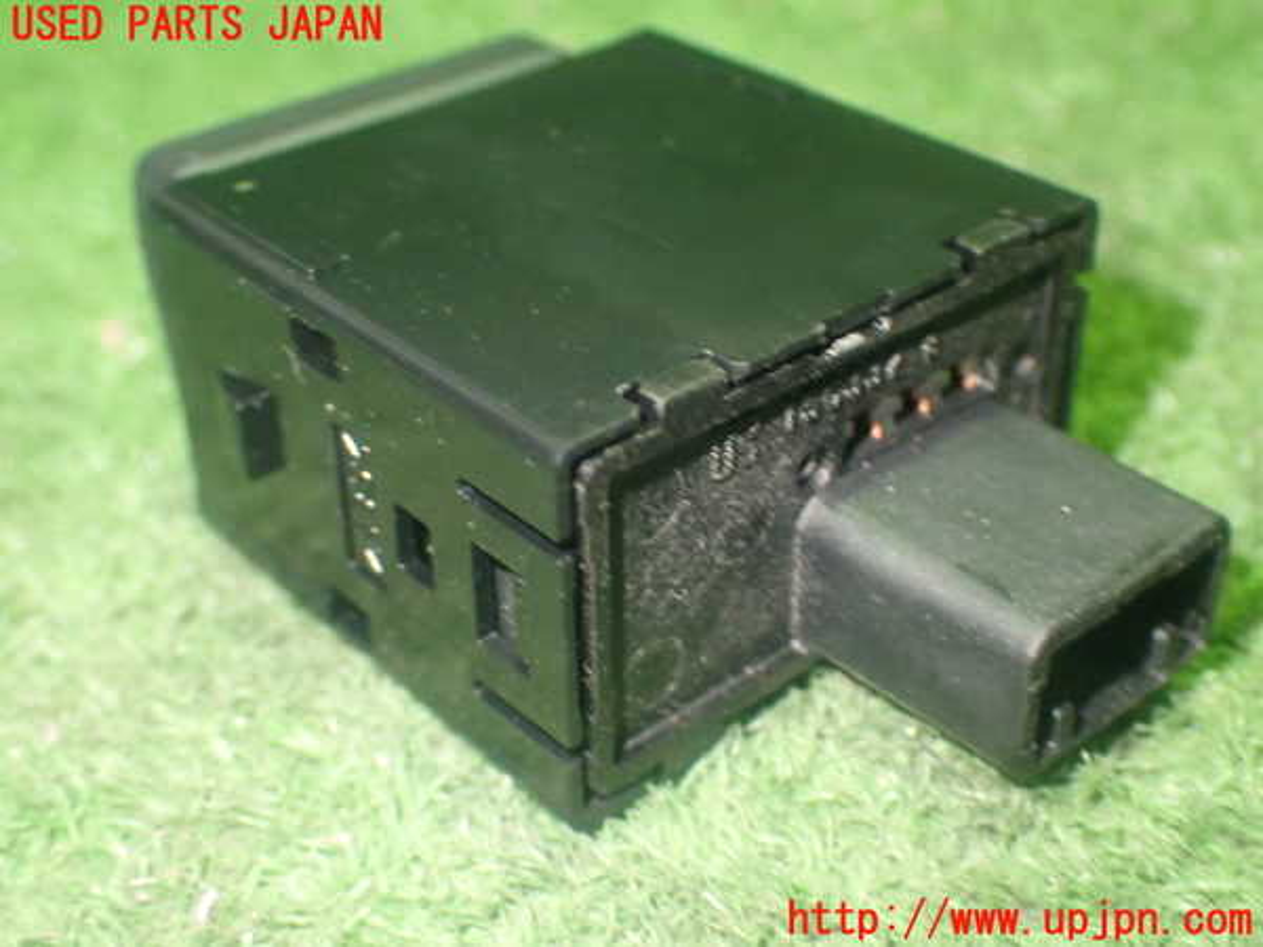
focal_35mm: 50
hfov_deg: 38.2
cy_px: 474
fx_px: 1824
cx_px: 632
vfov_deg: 29.1
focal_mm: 9.01
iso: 800
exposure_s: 1/20
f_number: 3.2
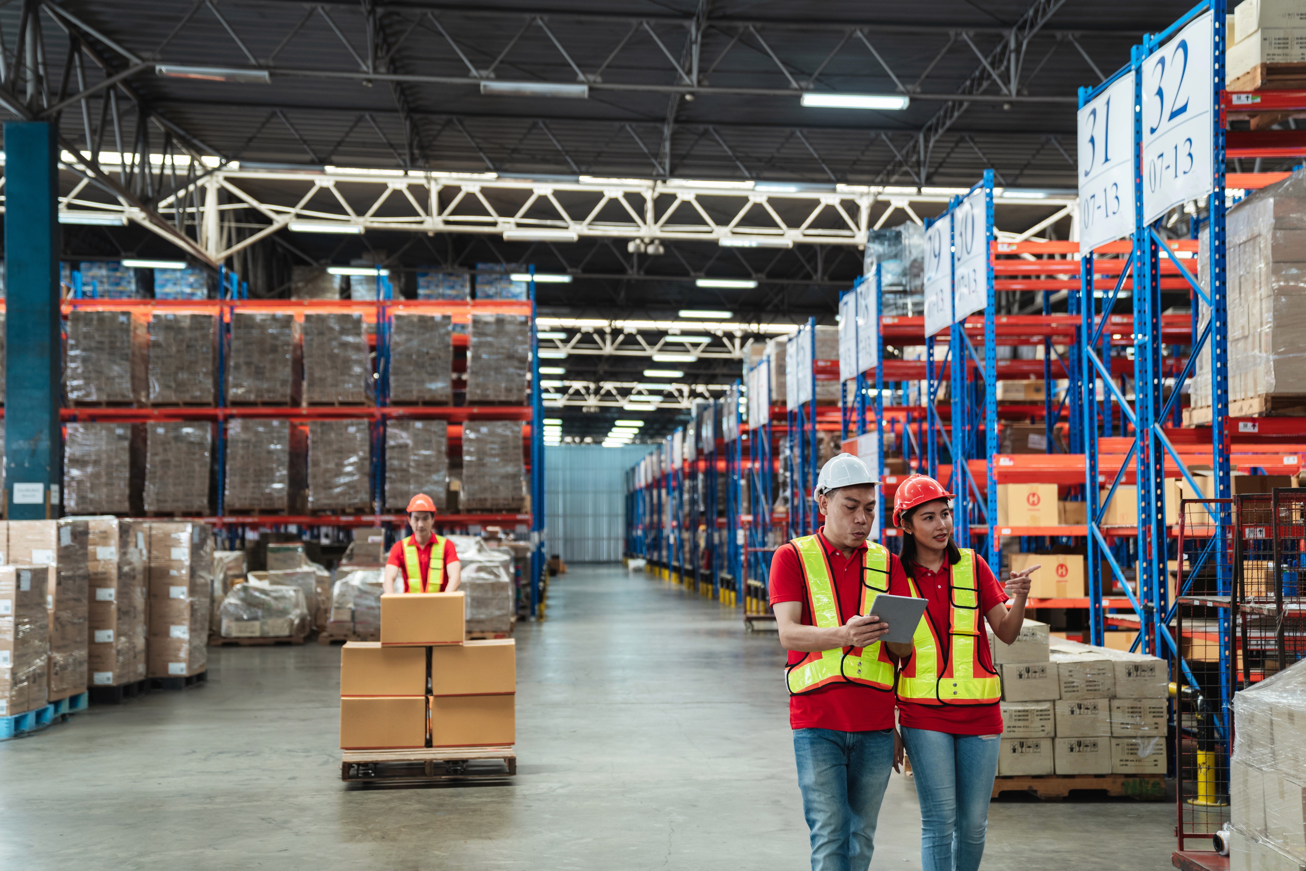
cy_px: 436
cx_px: 653
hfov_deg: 40.3
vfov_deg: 27.5
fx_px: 1778
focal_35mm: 49
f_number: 2.8
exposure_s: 1/80
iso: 320
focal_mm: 49
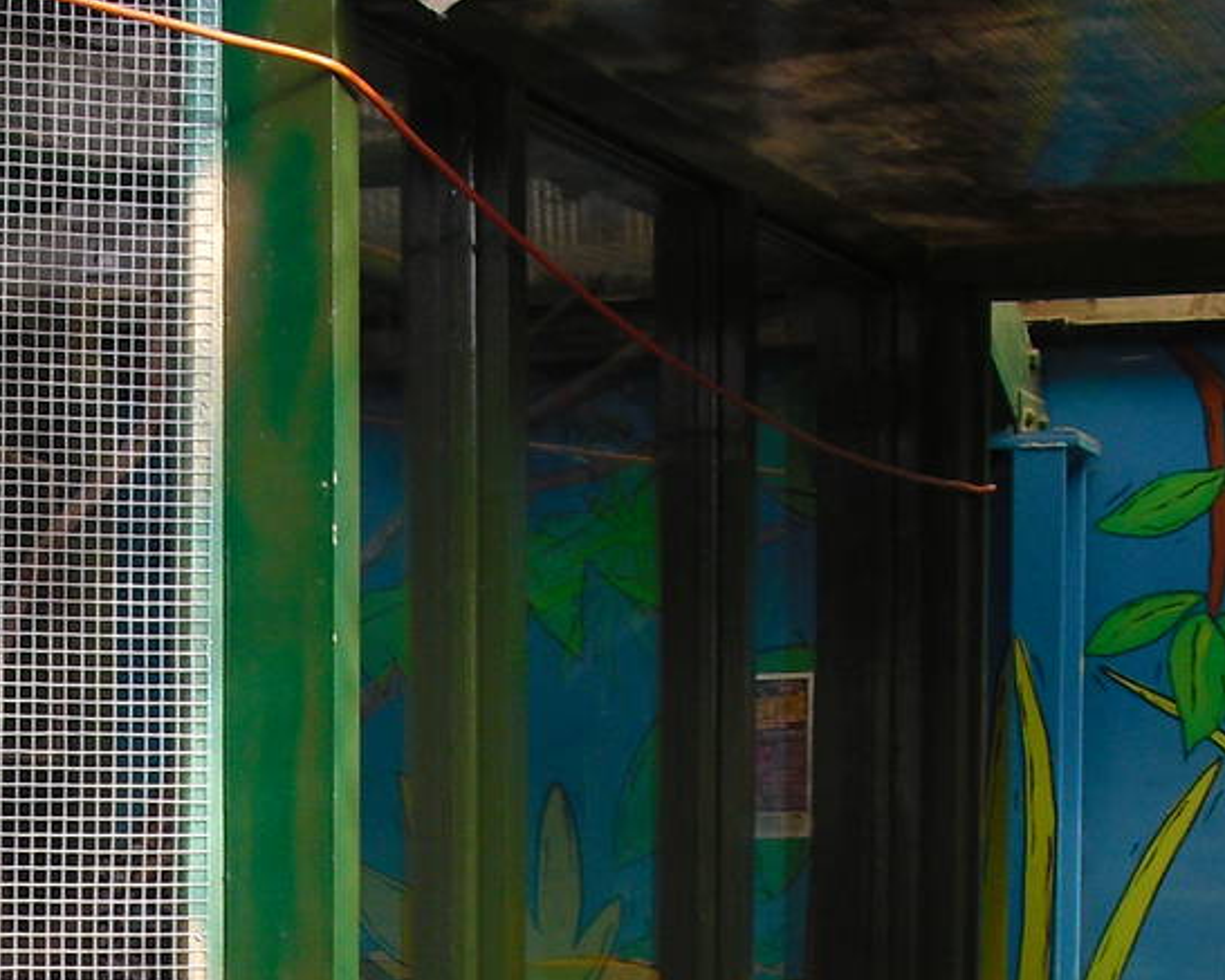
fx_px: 3735
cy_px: 1124
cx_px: 81
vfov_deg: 14.5
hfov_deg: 18.3
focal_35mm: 103
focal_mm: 6.3
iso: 100
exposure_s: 1/80
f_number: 3.1
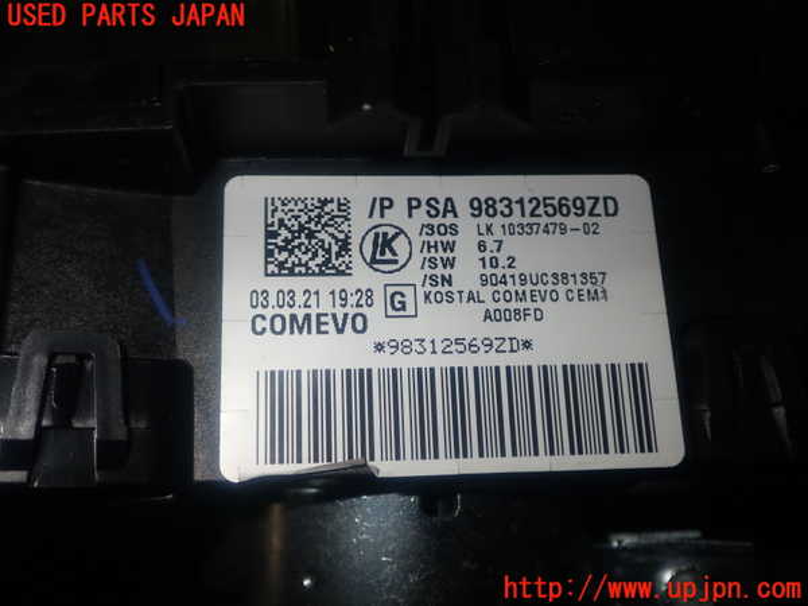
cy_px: 303
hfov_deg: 49.0
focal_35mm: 38
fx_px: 887
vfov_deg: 37.7
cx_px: 404
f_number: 8
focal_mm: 6.83
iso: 200
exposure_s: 1/40
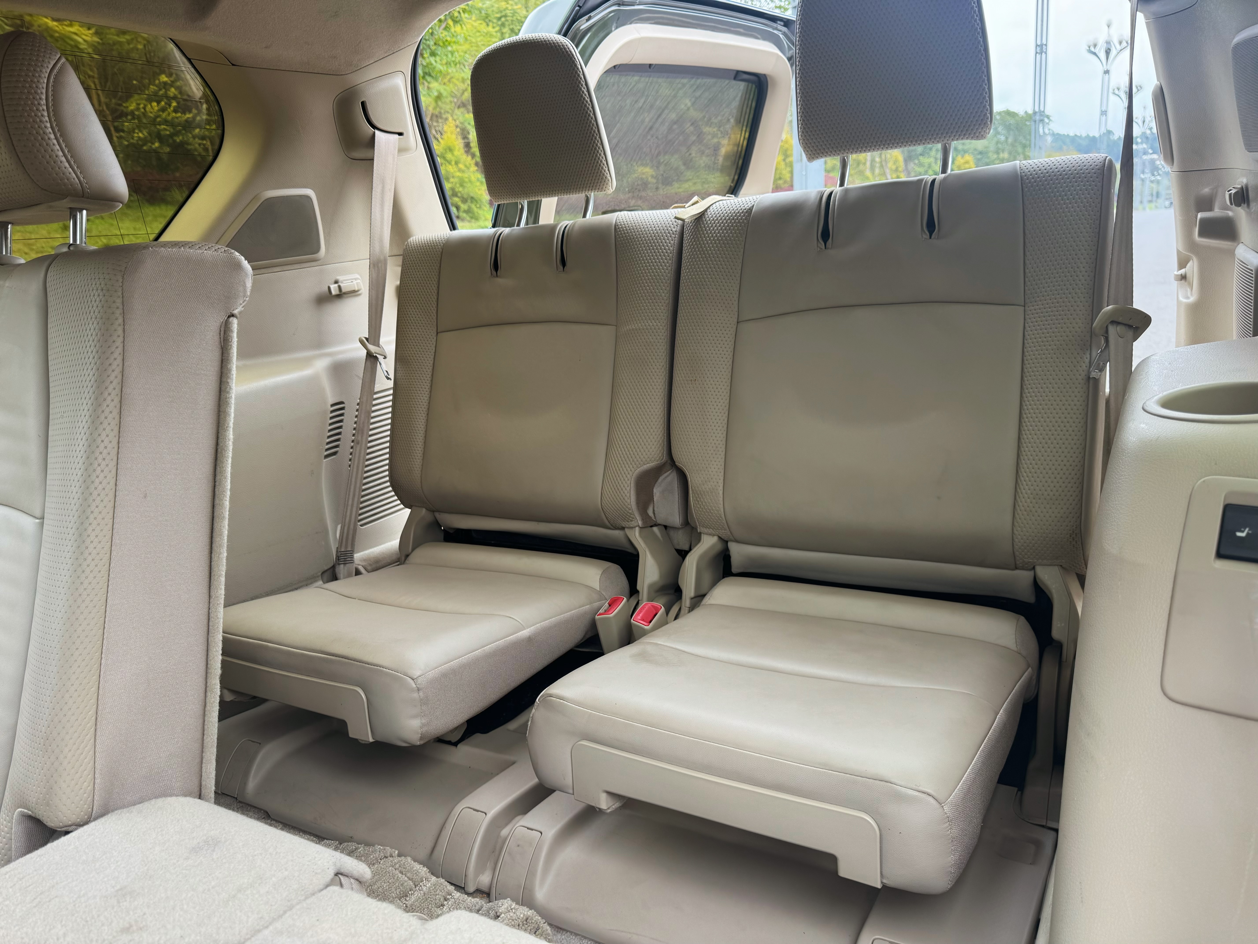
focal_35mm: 24
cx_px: 629
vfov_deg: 56.8
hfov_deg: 71.6
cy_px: 472
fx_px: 872
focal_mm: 6.86
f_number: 1.78
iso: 64
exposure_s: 1/230
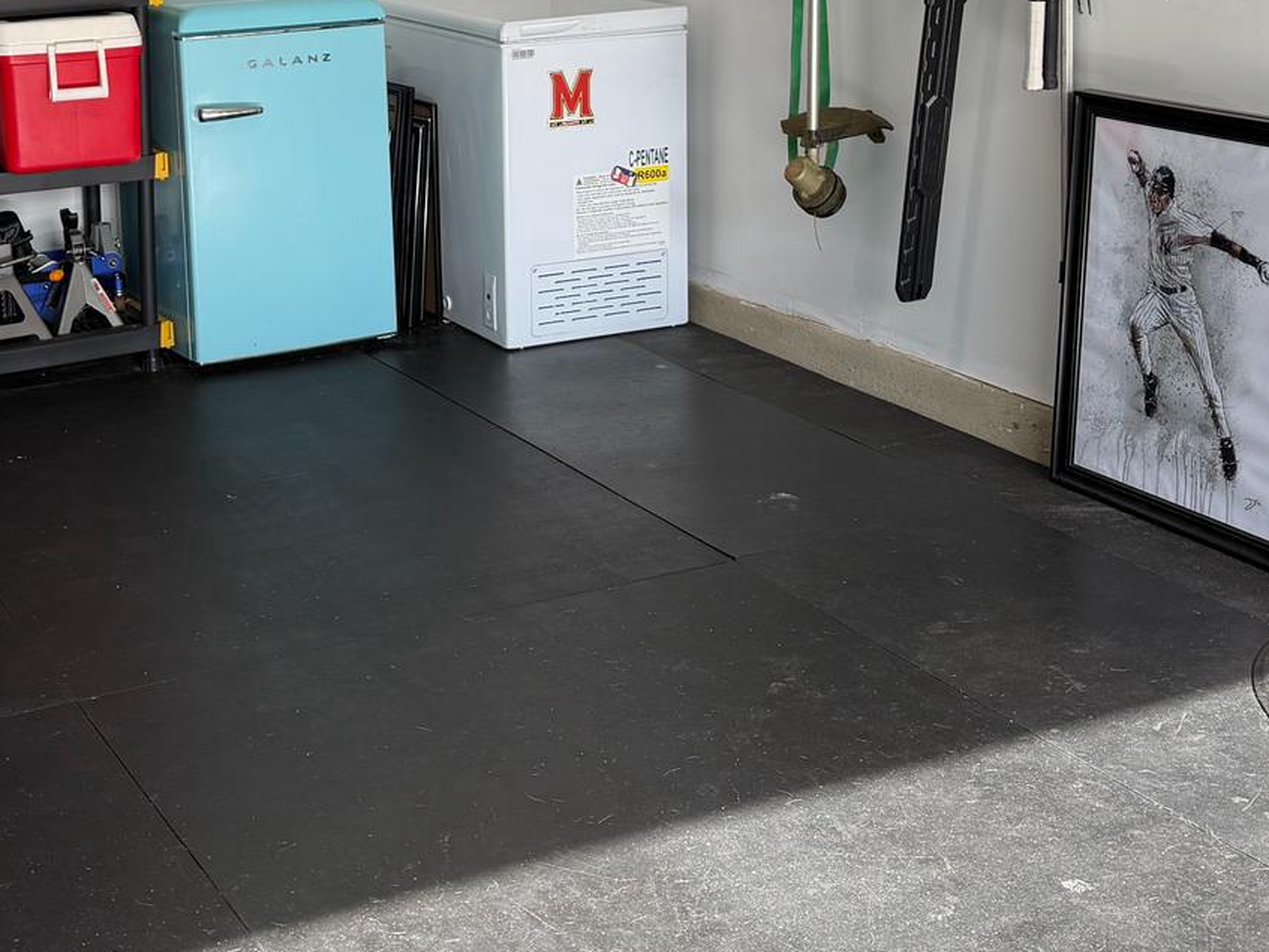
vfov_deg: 24.6
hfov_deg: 33.1
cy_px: 121
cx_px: 476
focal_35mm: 58
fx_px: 2127
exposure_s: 1/234
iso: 64
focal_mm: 6.76
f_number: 1.78
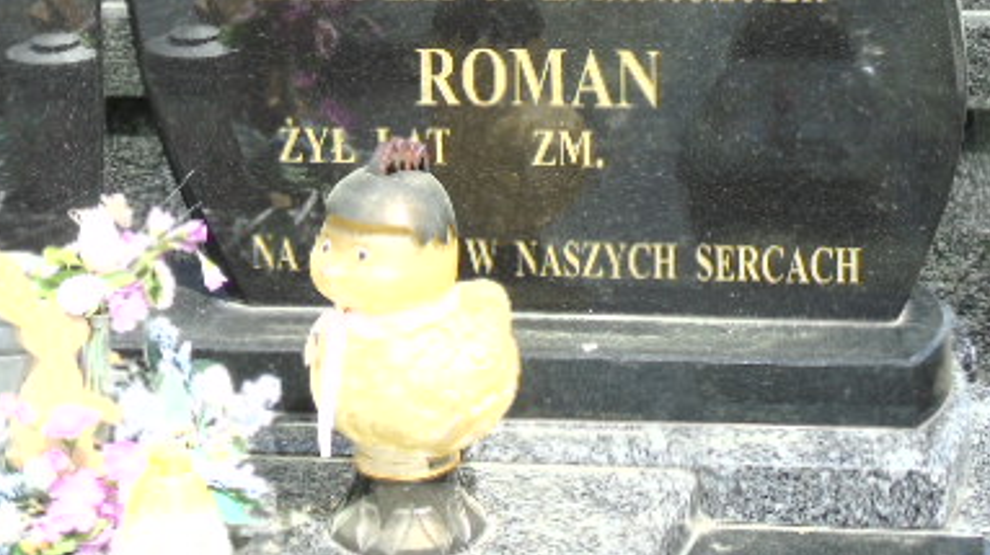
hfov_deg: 18.9
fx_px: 2965
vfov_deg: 10.7
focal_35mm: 113
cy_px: 59
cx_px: 331
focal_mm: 11
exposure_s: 1/250
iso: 80
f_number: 4.5
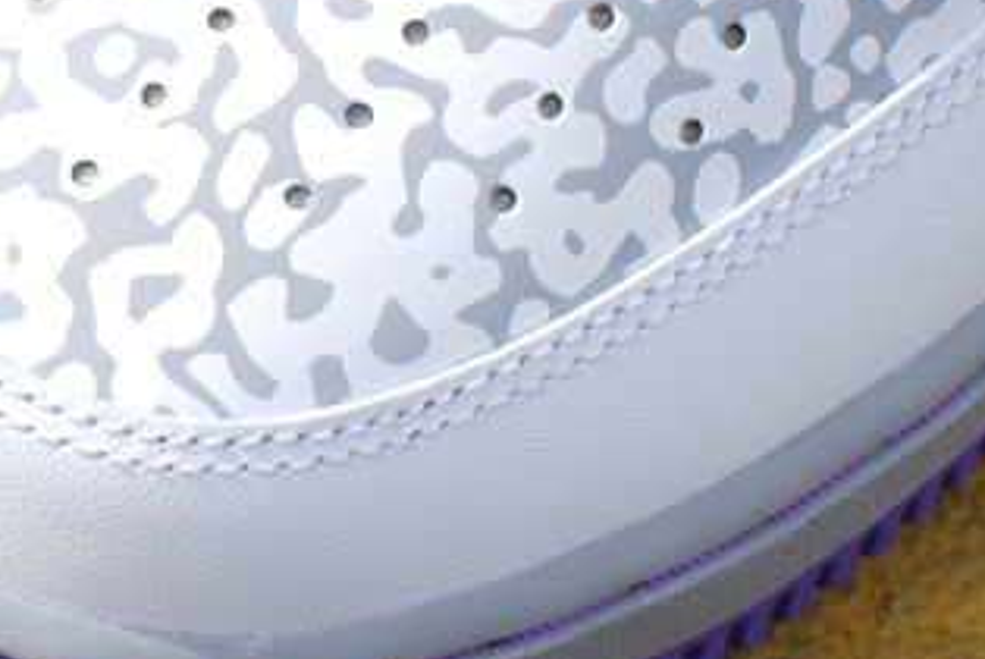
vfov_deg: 8.4
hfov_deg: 12.4
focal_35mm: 163
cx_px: -53
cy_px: -28
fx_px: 4464
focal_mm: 50
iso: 64
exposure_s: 1/50
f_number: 13
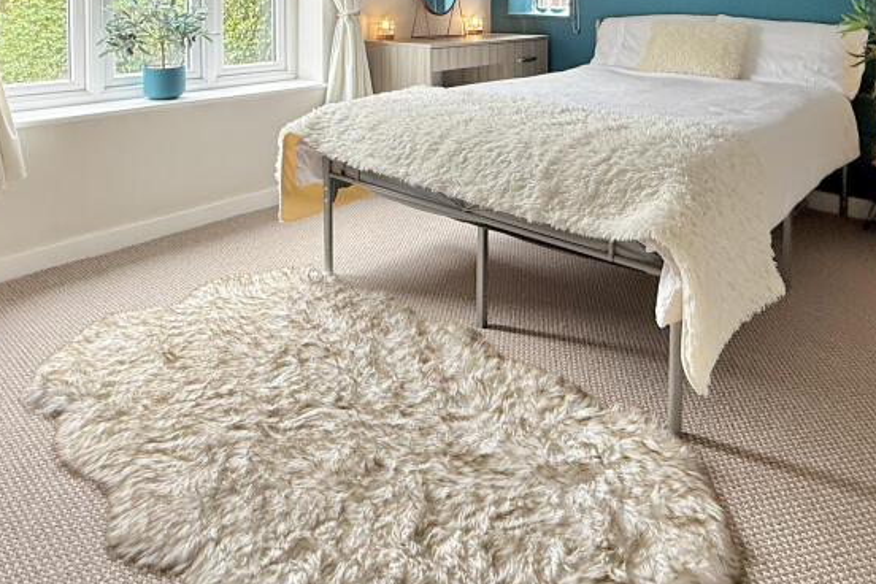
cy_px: 14
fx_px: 657
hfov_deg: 66.9
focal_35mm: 27
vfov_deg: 42.2
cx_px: 513
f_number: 2.2
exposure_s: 1/100
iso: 160
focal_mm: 2.22
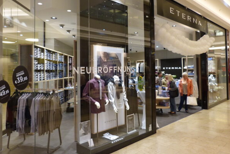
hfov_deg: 67.4
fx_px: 173
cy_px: 65
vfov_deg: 47.8
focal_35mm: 27
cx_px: 116
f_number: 2.8
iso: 200
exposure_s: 1/60
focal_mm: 4.5
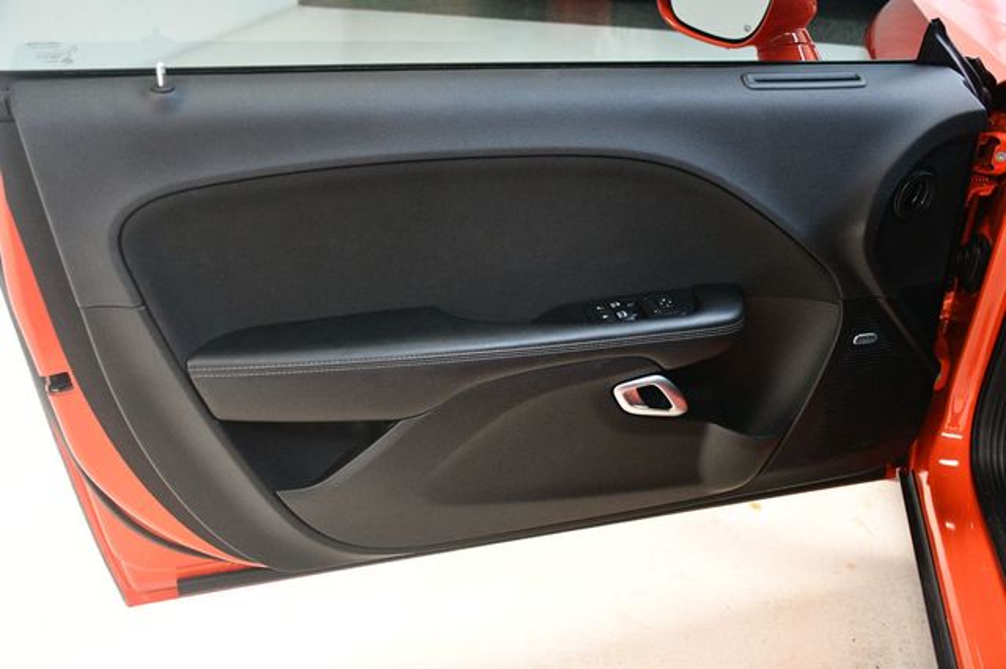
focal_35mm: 36
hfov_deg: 53.2
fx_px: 1005
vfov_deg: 36.8
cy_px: 334
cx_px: 503
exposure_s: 1/60
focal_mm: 24
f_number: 3.8
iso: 3200
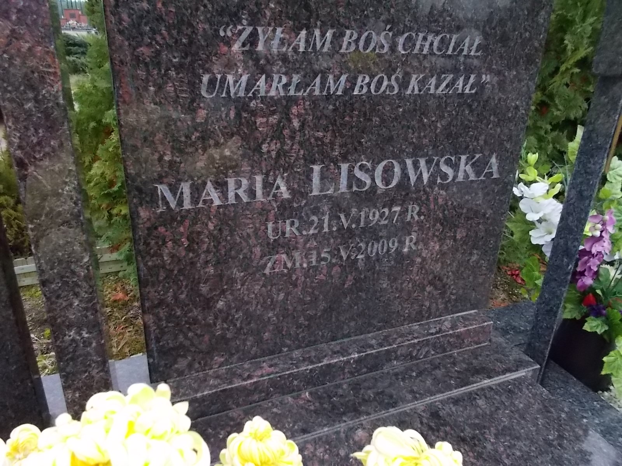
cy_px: 233
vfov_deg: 53.1
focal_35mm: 26
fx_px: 467
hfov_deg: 67.3
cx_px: 311
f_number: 3.2
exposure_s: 1/250
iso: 400
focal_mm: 4.6
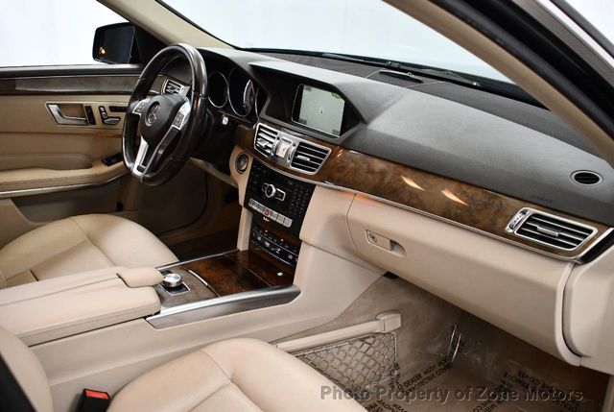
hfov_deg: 53.1
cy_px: 206
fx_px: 615
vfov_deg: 37.0
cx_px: 307
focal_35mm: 36
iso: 1600
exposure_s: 1/125
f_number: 3.5
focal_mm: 18
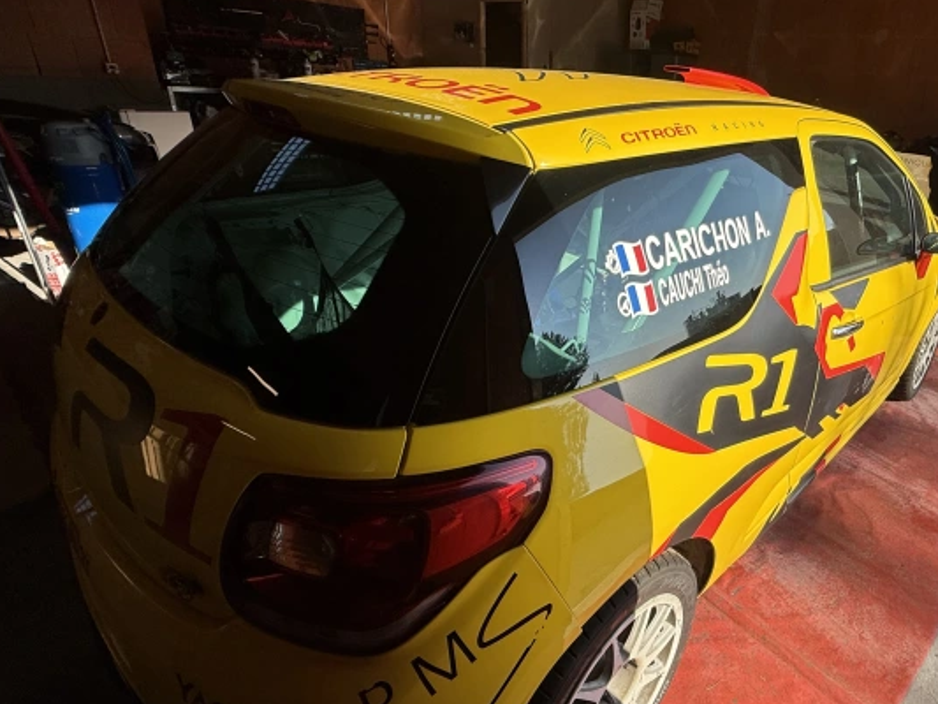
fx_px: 569
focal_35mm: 21
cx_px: 639
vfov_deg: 63.4
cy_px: 336
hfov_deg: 76.0
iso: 50
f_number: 2.2
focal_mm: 2.22
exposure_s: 1/1211
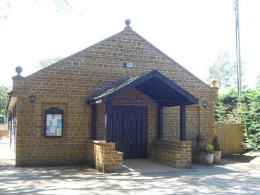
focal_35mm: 44
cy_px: 98
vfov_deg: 32.9
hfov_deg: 42.9
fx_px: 330
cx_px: 130
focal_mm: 7.8
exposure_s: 1/40
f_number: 4.5
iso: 80
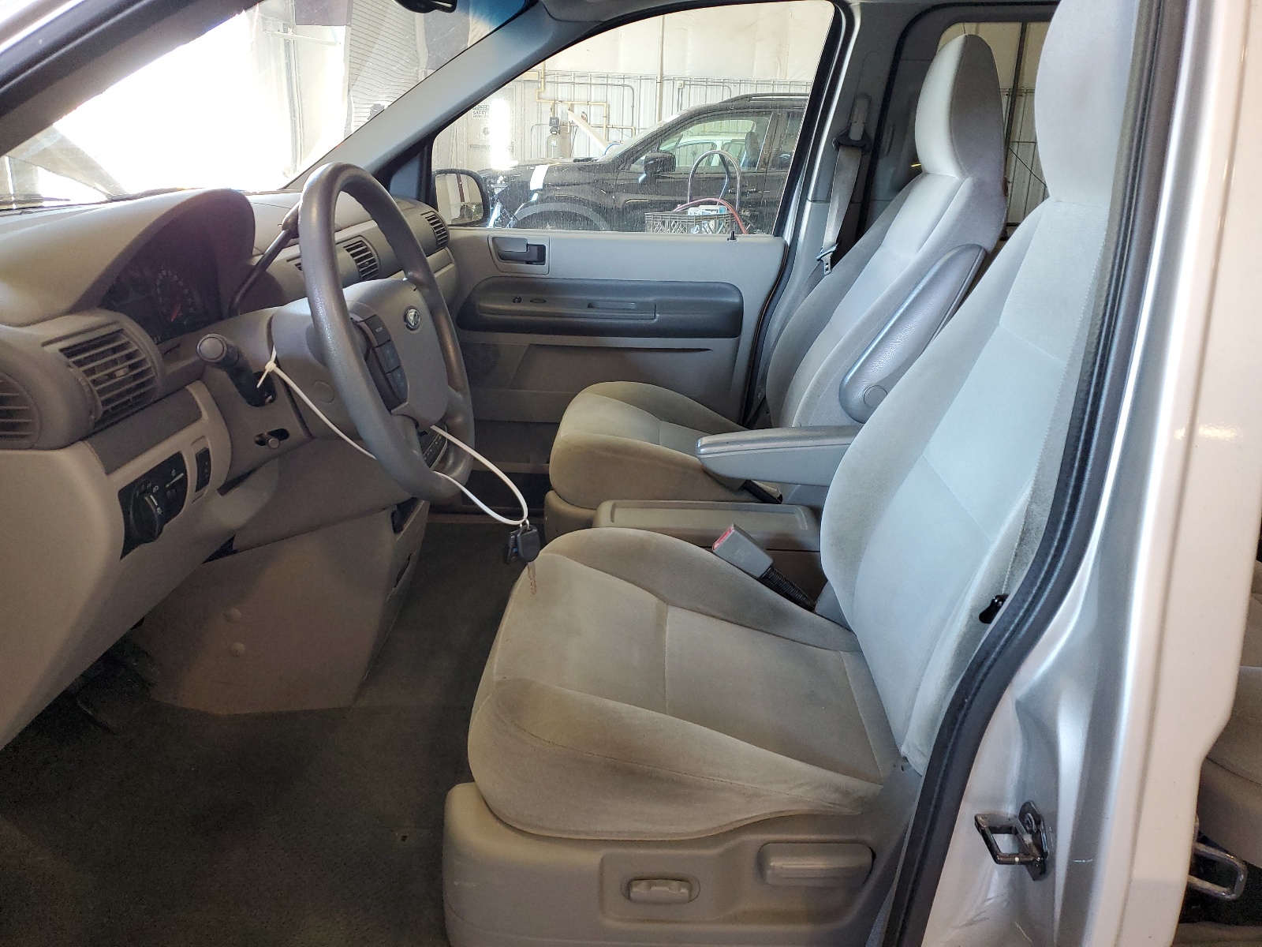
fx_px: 948
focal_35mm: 26
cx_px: 631
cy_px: 474
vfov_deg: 53.1
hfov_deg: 67.3
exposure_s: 1/60.2
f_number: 1.5
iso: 167
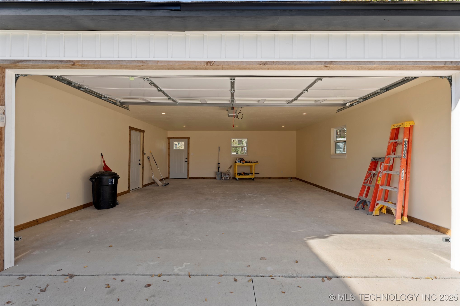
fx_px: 204
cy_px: 153
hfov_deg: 96.7
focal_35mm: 16
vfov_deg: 73.7
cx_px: 230
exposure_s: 1/40
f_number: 9
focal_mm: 16
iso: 200
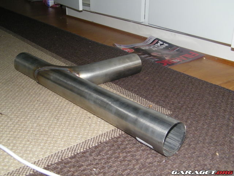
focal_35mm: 42
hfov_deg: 44.8
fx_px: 284
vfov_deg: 34.3
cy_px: 88
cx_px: 117
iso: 200
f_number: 3.8
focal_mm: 7.5
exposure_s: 1/40
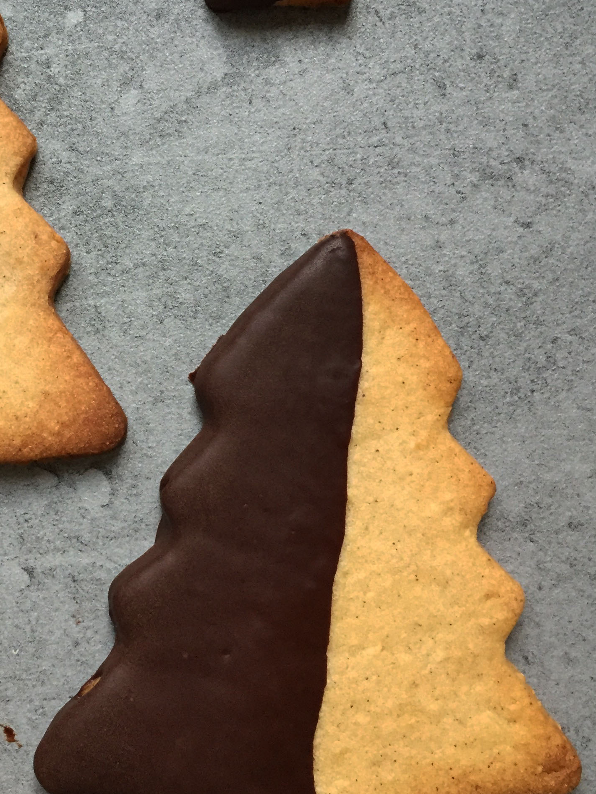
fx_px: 1148
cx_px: 103
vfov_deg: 38.1
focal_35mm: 50
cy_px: 355
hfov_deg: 28.4
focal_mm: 4.15
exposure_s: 1/33
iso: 250
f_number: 2.2
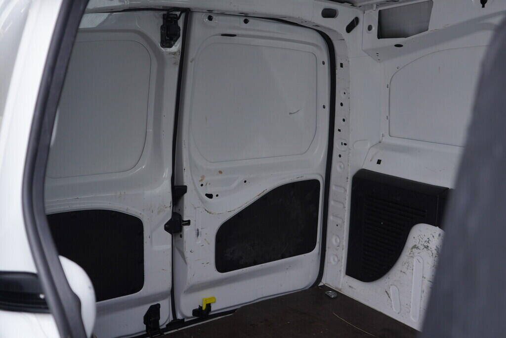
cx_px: 253
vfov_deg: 36.9
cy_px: 169
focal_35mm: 36
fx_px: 506
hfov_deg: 53.1
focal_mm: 24
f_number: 2.8
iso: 160
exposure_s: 1/40
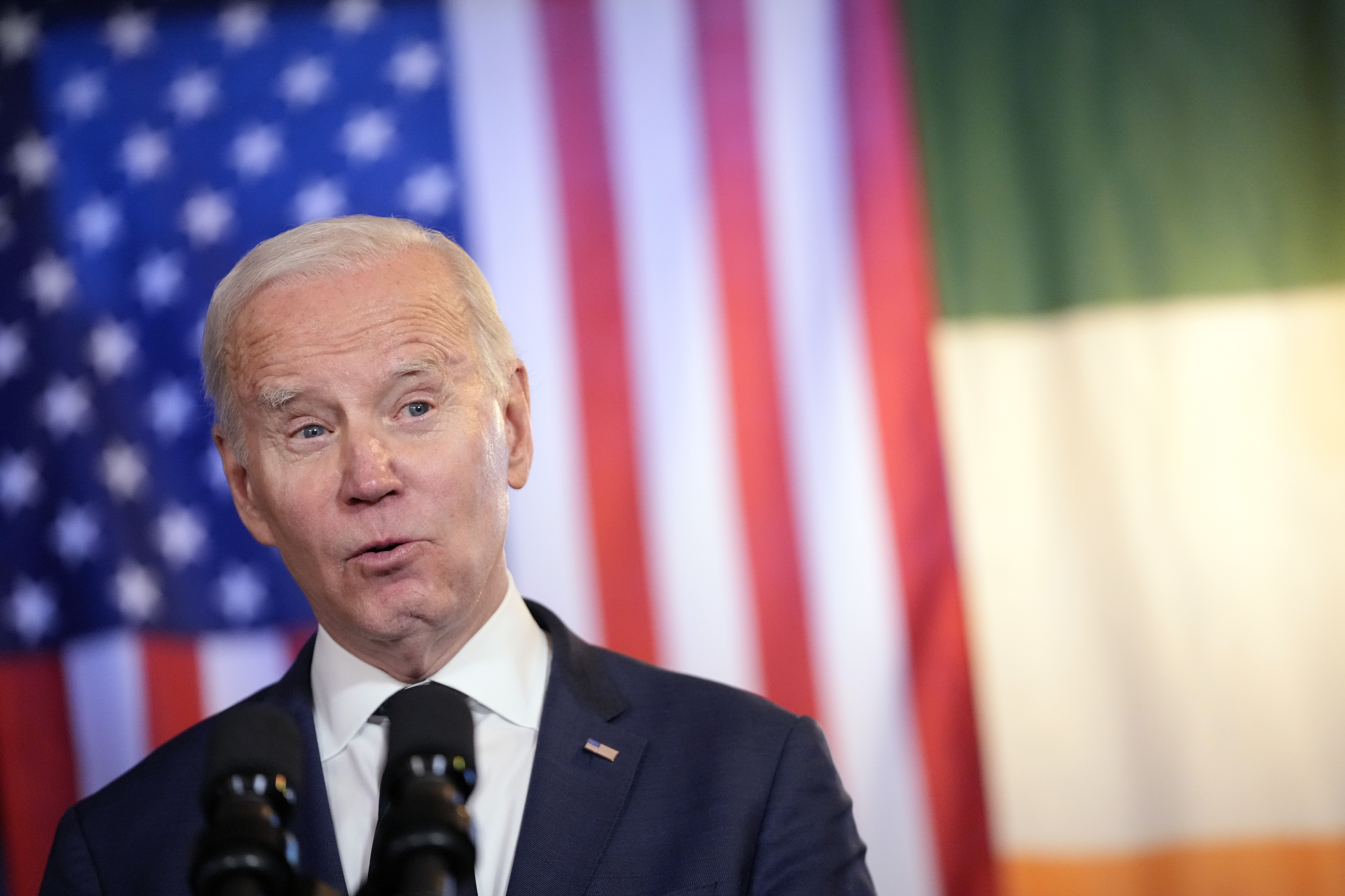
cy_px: 451
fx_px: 6837
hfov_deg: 11.2
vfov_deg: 7.5
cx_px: 673
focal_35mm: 183
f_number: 2.8
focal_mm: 181
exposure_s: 1/320
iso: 5000
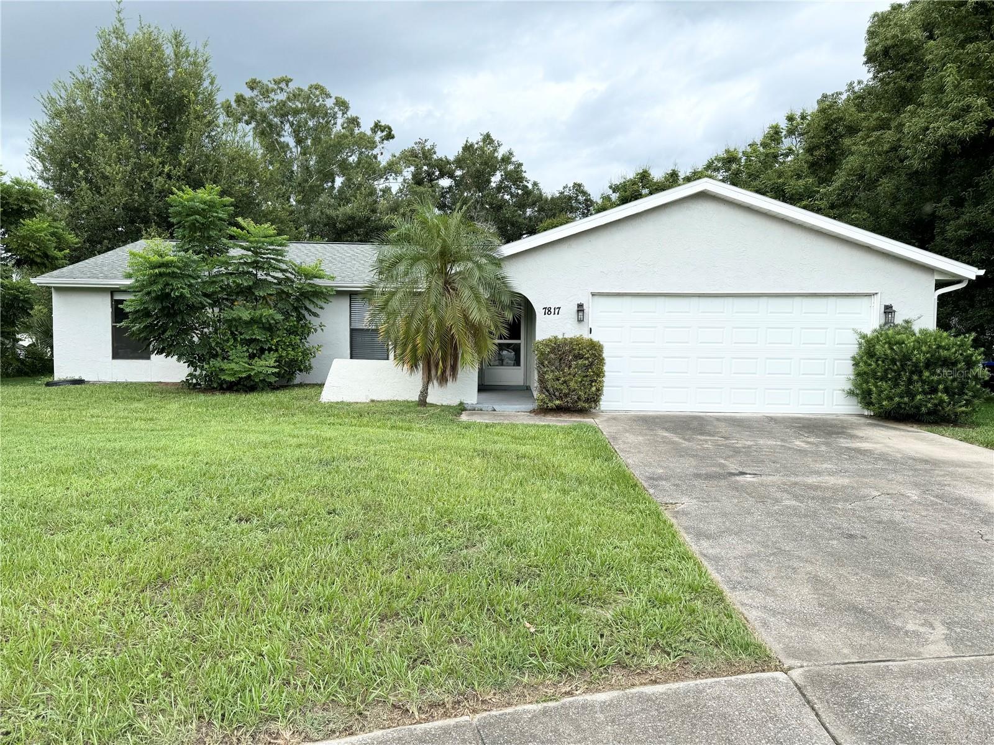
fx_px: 689
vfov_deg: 56.8
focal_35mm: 24
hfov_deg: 71.6
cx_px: 497
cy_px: 372
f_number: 1.78
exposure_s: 1/1261
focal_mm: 6.76
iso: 80
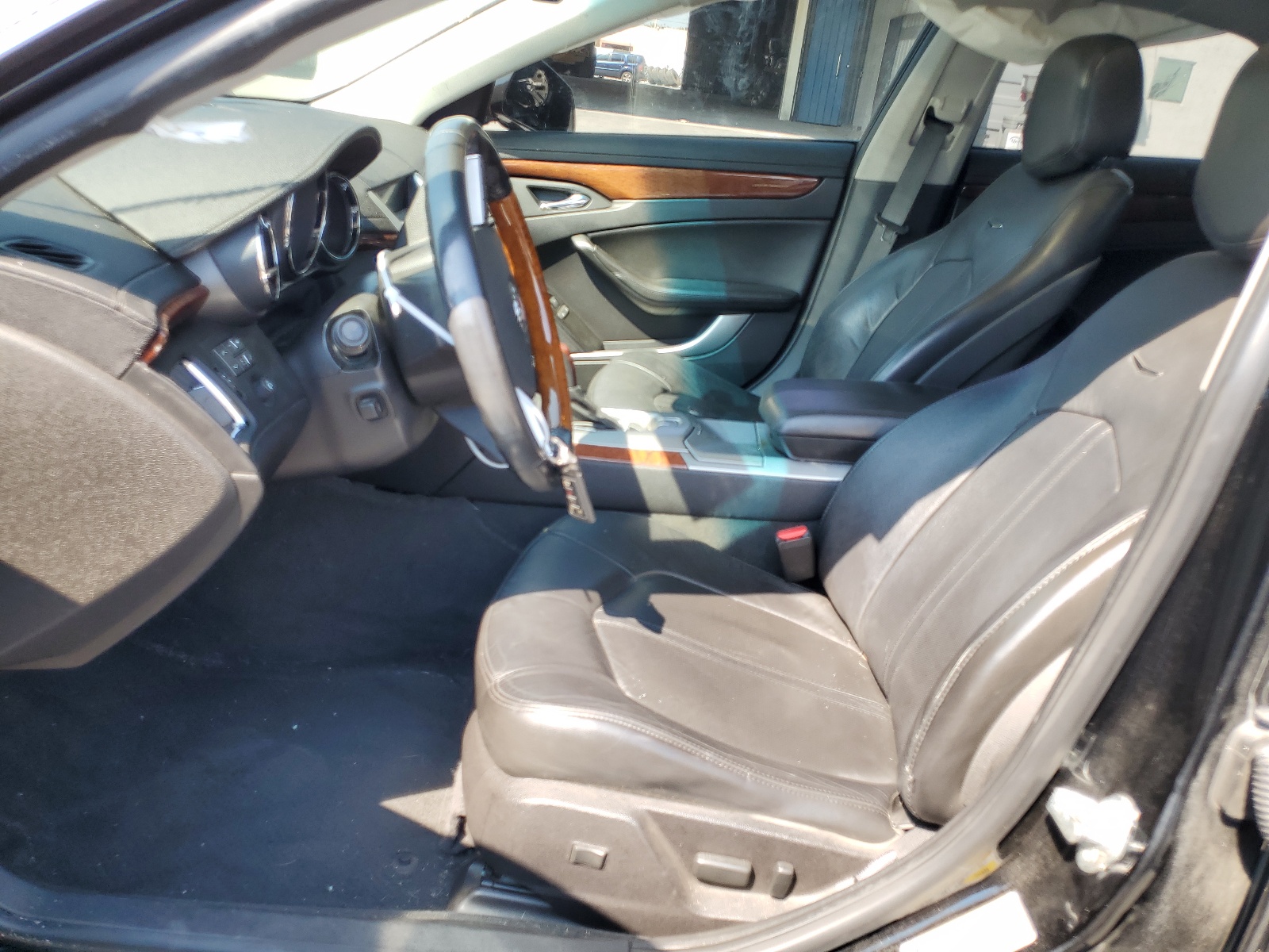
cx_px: 634
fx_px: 953
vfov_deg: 53.1
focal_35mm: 26
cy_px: 476
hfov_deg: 67.3
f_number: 1.5
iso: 50
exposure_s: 1/303
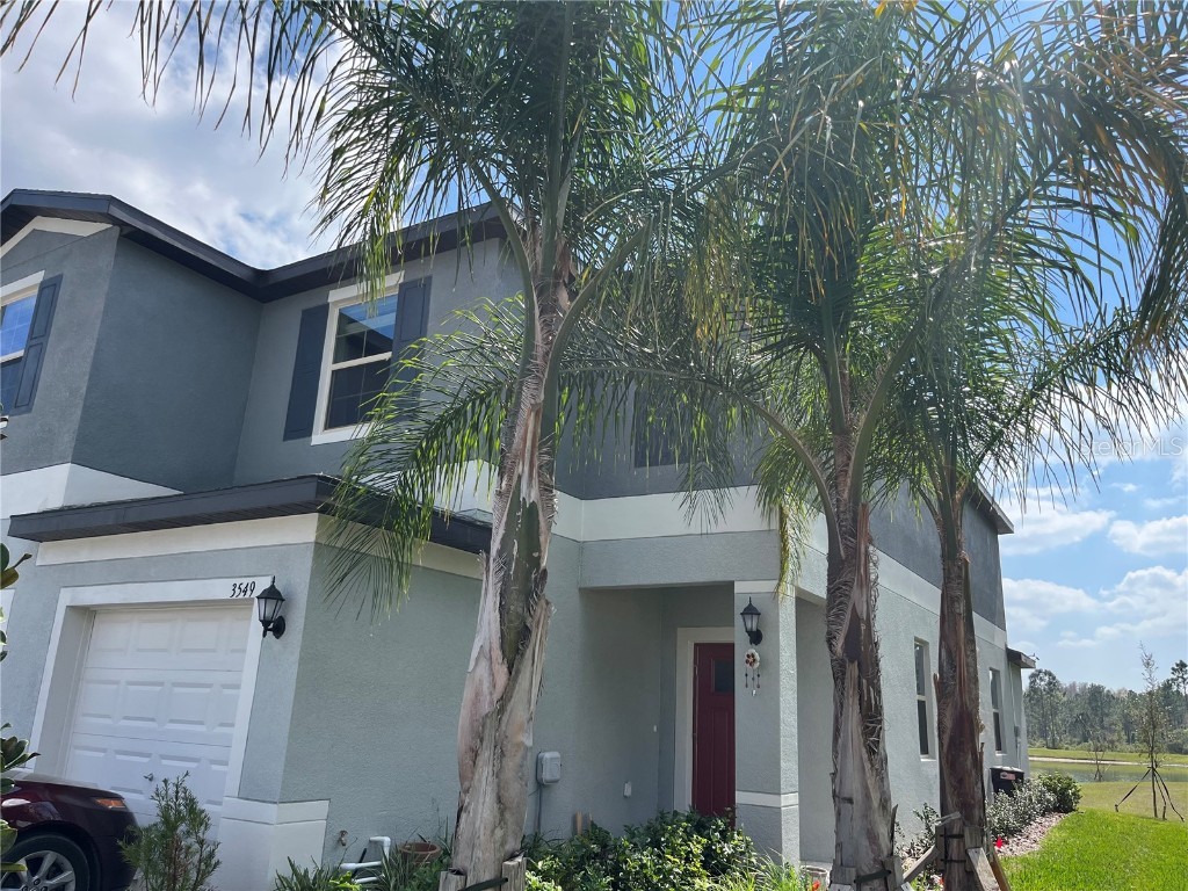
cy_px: 446
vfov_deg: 53.1
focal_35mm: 26
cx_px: 594
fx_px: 892
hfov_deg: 67.3
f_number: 1.6
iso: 50
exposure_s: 1/2755
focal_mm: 5.1
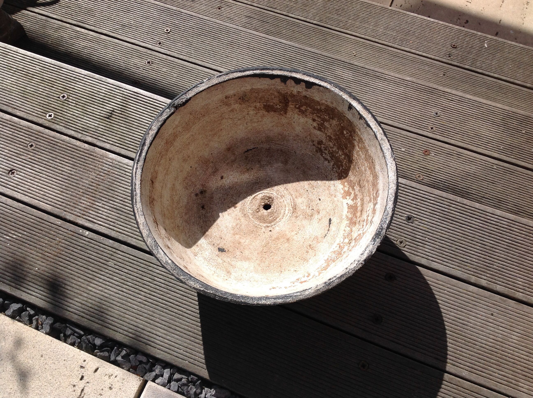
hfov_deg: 52.7
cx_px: 266
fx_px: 538
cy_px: 199
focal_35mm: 35
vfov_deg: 40.6
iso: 50
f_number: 2.4
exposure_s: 1/2160
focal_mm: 4.28
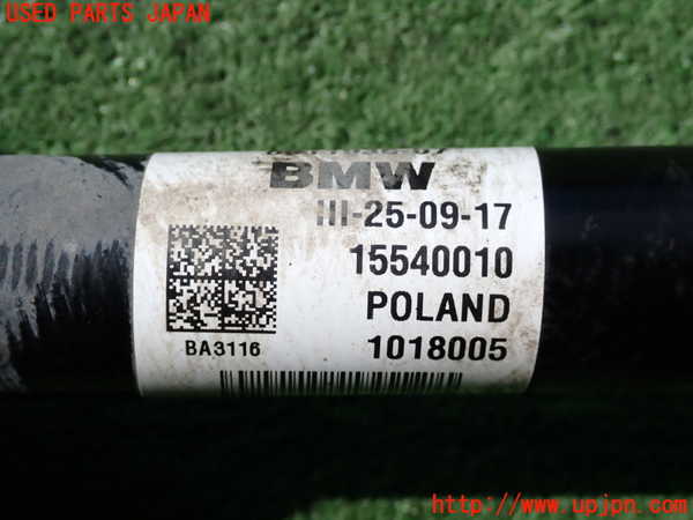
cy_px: 260
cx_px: 346
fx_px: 1241
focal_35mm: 62
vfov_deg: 23.7
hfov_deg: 31.2
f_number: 5
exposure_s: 1/640
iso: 100
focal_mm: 11.09
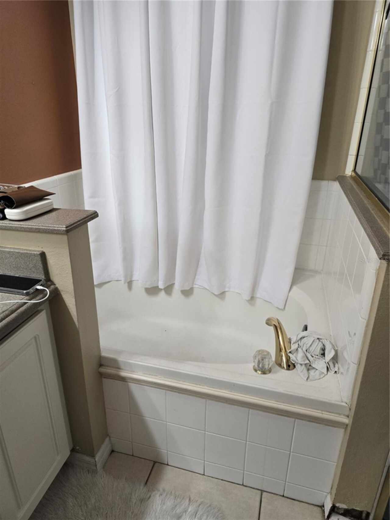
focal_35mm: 23
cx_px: 195
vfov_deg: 73.9
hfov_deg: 58.9
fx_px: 345
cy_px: 260
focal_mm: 6.3
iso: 250
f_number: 1.7
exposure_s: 1/120
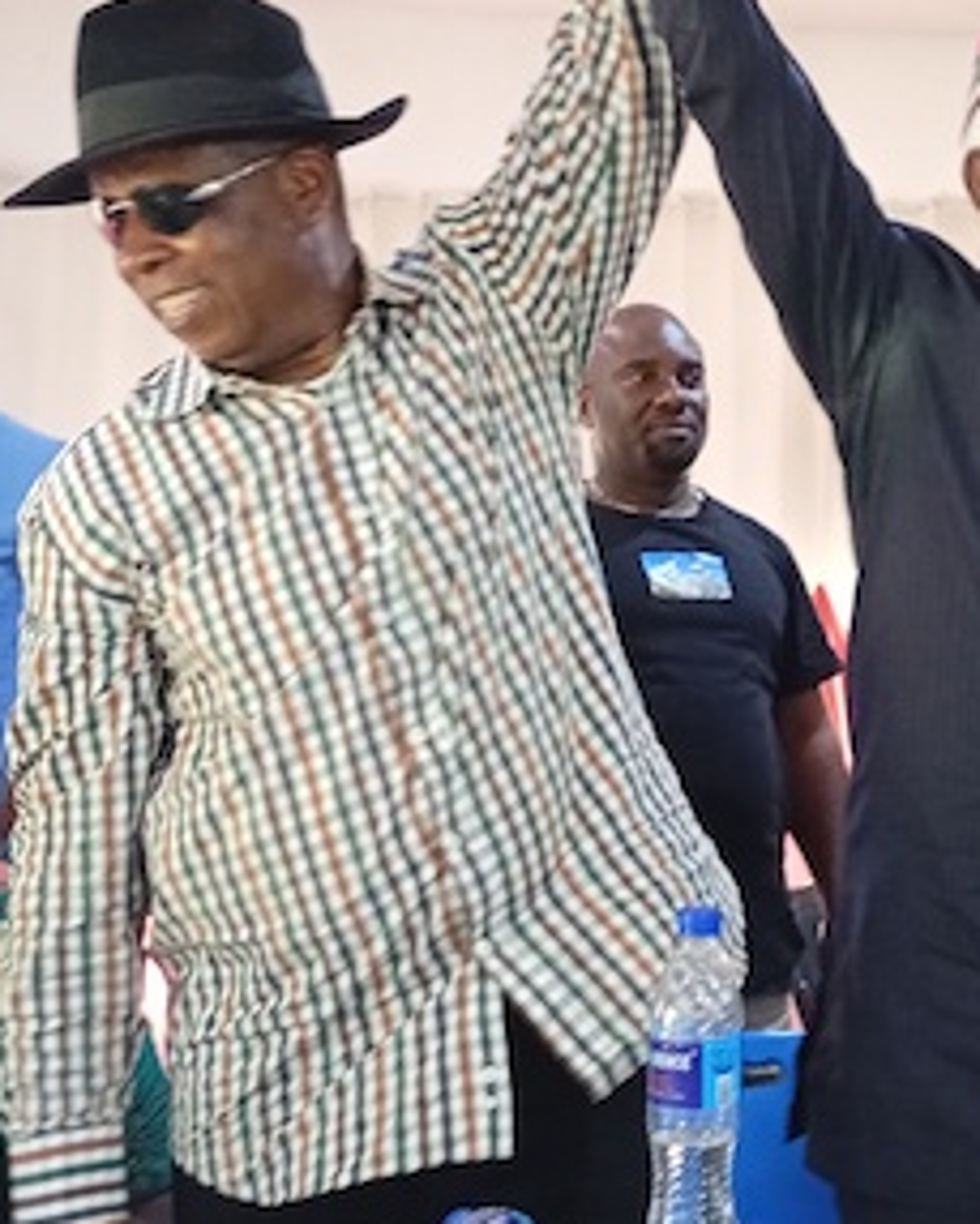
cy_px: 531
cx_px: 899
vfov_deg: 31.9
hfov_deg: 25.0
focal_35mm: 59
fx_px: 2138
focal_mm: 3.84
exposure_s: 1/33.3
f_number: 1.8
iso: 729
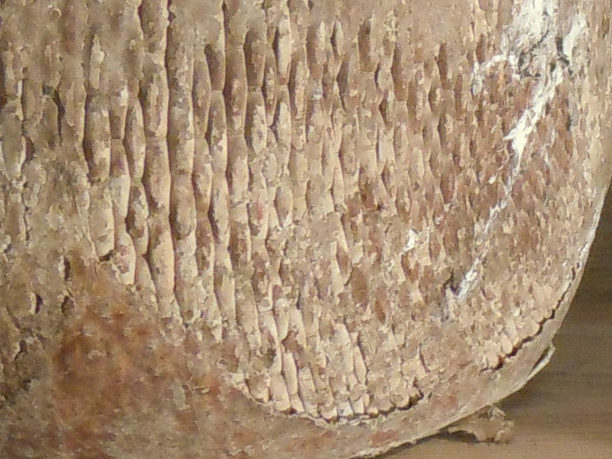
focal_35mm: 131
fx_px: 2316
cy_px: -277
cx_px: 749
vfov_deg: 10.8
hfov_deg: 14.5
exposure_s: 1/13
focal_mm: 5.4
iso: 400
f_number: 3.5
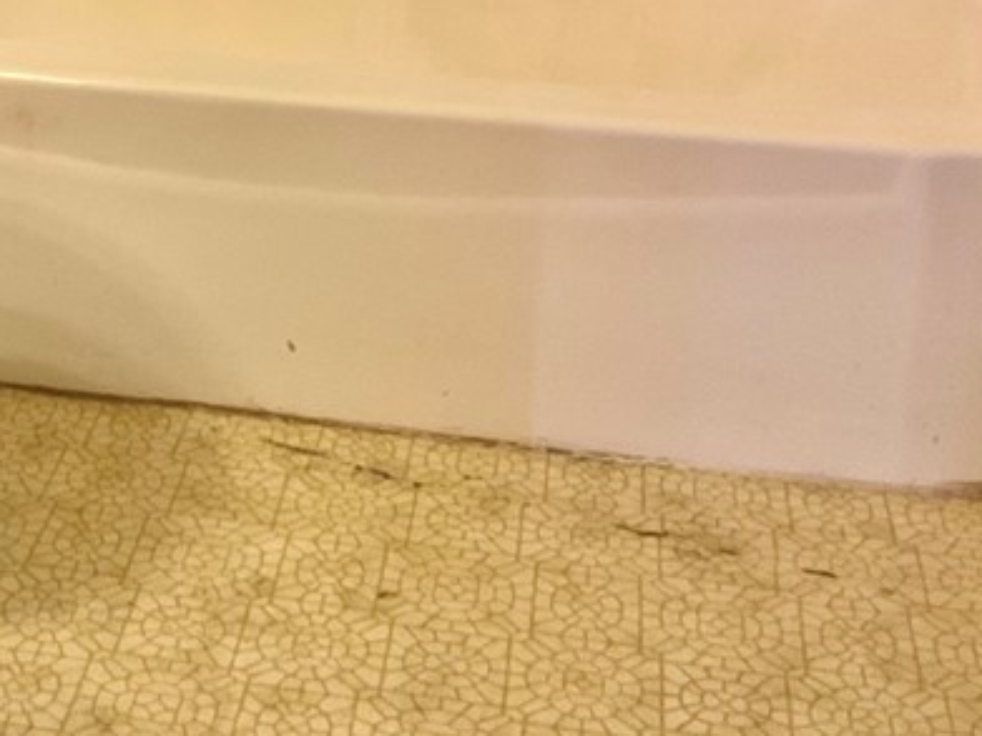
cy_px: -43
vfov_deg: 18.7
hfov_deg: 25.0
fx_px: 2155
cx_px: 138
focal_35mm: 76
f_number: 1.8
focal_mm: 3
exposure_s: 1/40
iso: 200
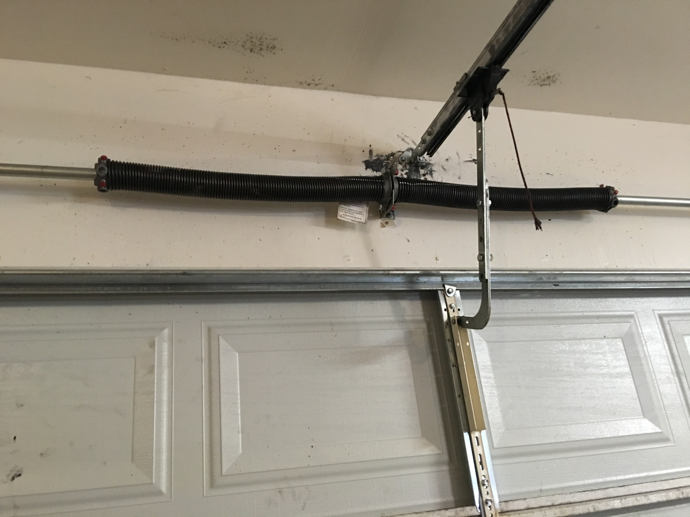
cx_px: 345
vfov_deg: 48.2
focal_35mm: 29
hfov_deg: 61.7
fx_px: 578
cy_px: 258
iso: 100
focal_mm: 4.15
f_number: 2.2
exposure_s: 1/15
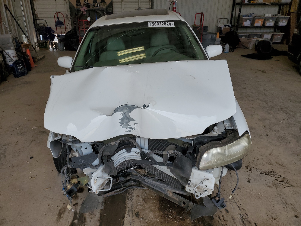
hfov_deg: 67.3
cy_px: 113
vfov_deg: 53.1
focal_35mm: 26
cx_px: 150
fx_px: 226
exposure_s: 1/1250
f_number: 1.5
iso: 50
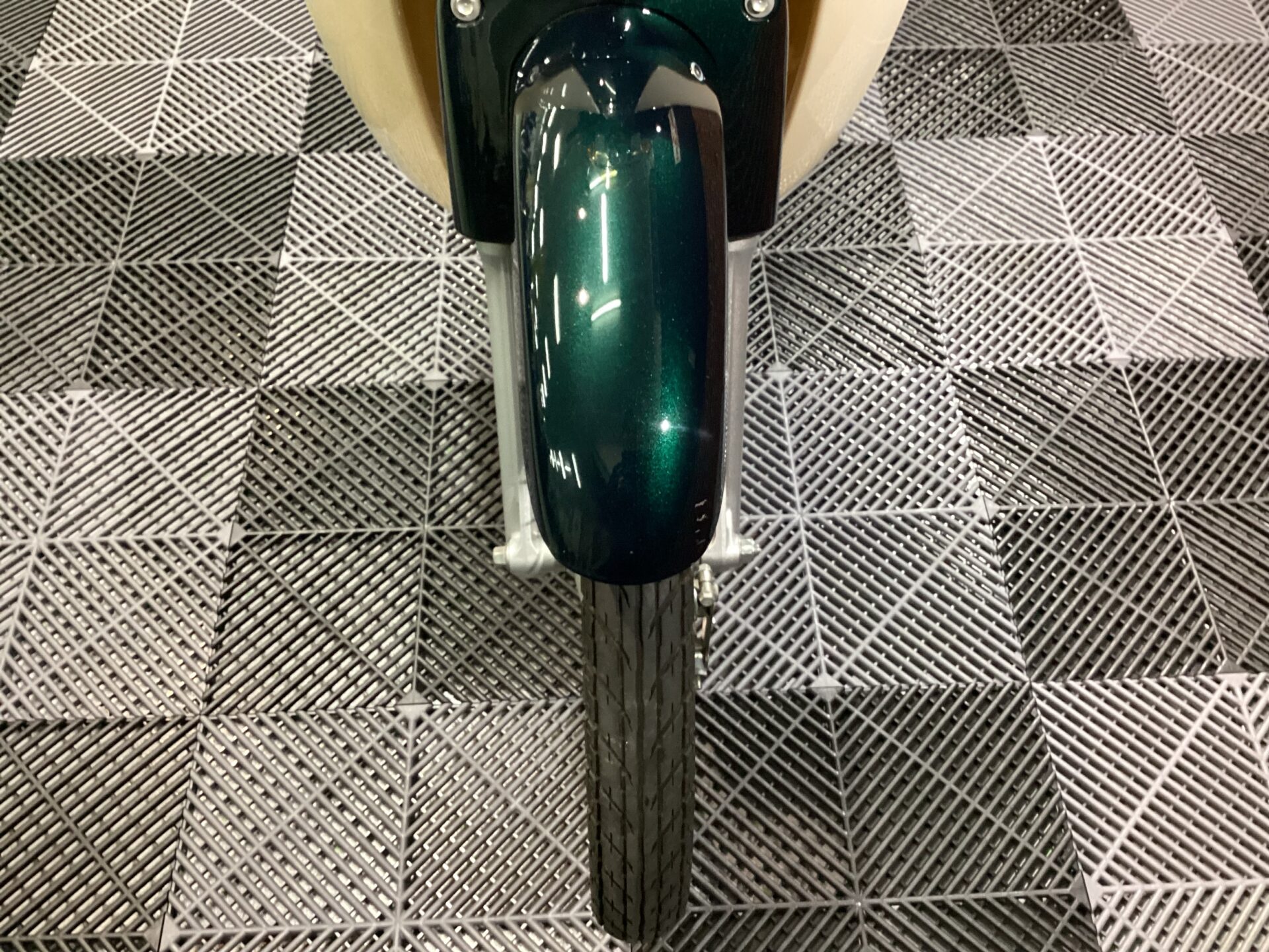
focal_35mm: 31
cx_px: 634
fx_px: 1136
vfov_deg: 45.4
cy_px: 476
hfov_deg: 58.4
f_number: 2.4
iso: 400
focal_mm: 3.3
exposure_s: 1/40
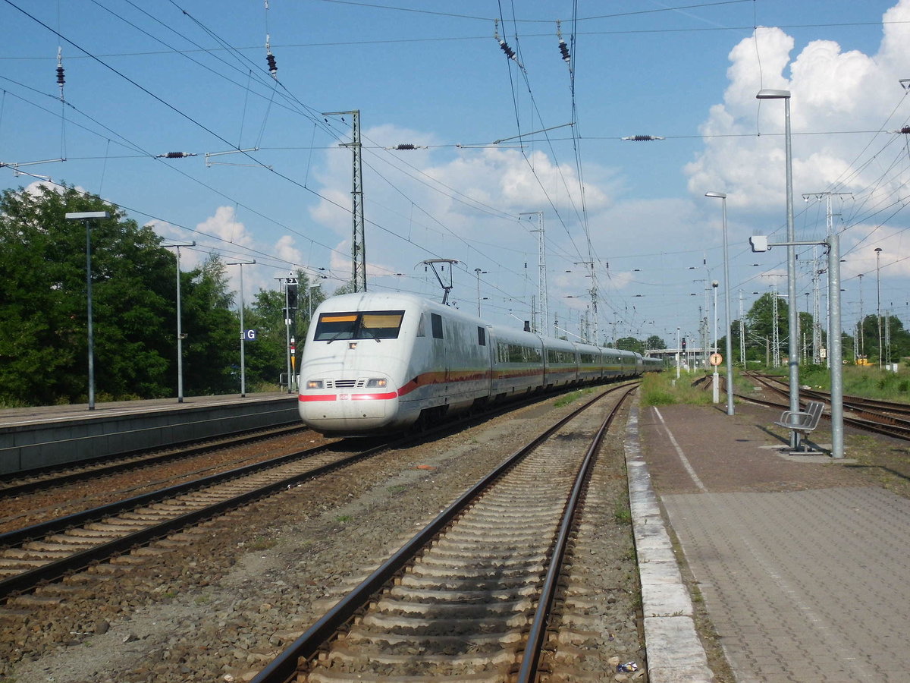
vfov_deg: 28.6
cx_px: 455
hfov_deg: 37.5
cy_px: 342
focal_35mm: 51
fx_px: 1341
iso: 100
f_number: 11.4
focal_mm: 9.2
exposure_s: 1/189
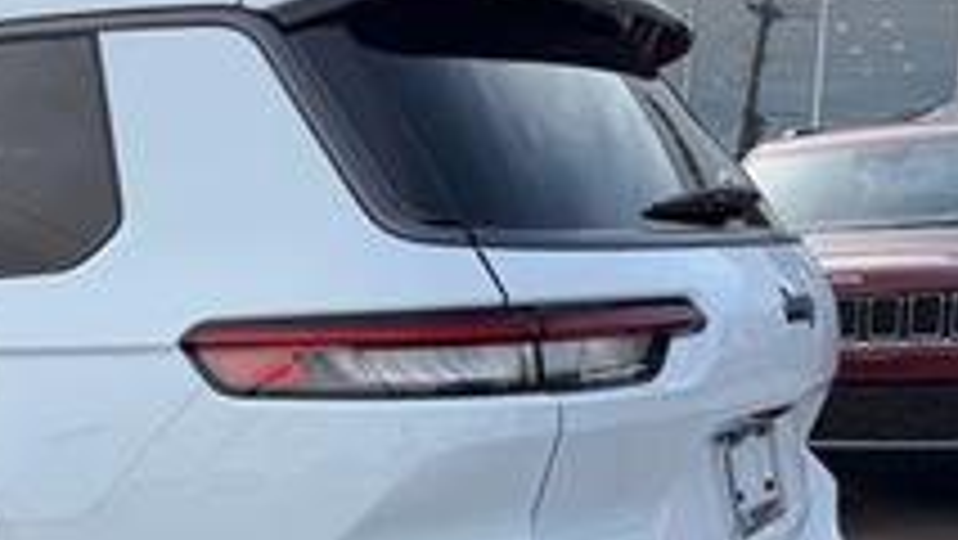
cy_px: 531
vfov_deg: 18.9
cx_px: -121
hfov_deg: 30.0
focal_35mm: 62
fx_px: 1576
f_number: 1.78
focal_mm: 6.76
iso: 80
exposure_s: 1/3279
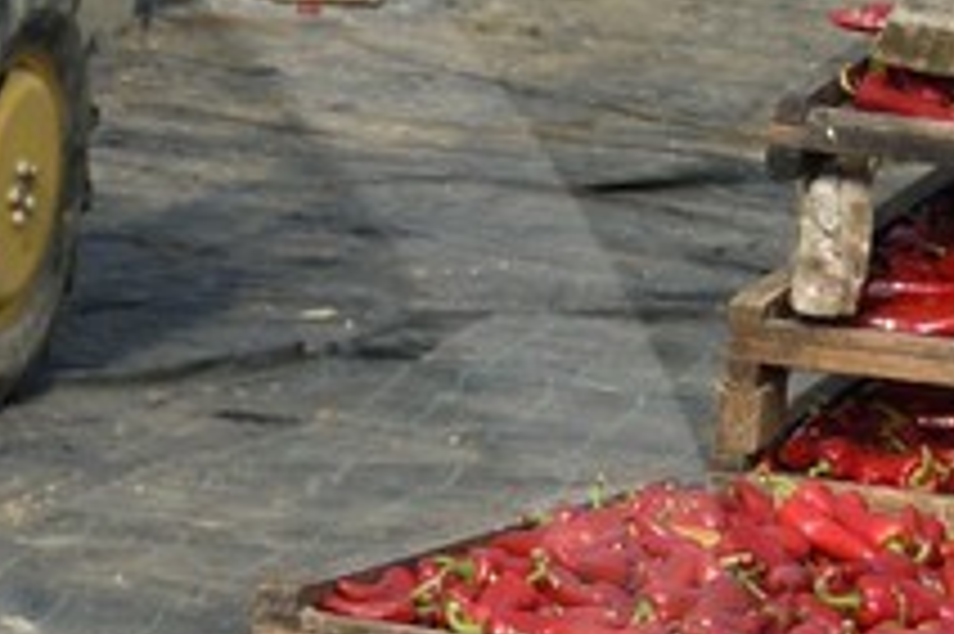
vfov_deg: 4.7
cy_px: 1151
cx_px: -1030
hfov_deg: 6.9
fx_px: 7599
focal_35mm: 287
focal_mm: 38
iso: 200
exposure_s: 1/250
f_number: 10
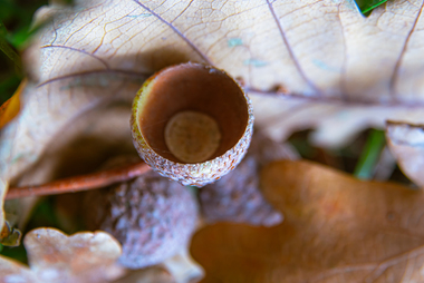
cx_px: 210
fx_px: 1497
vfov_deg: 10.8
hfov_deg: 16.1
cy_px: 134
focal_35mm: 127
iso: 125
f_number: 5
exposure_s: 1/60
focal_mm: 70
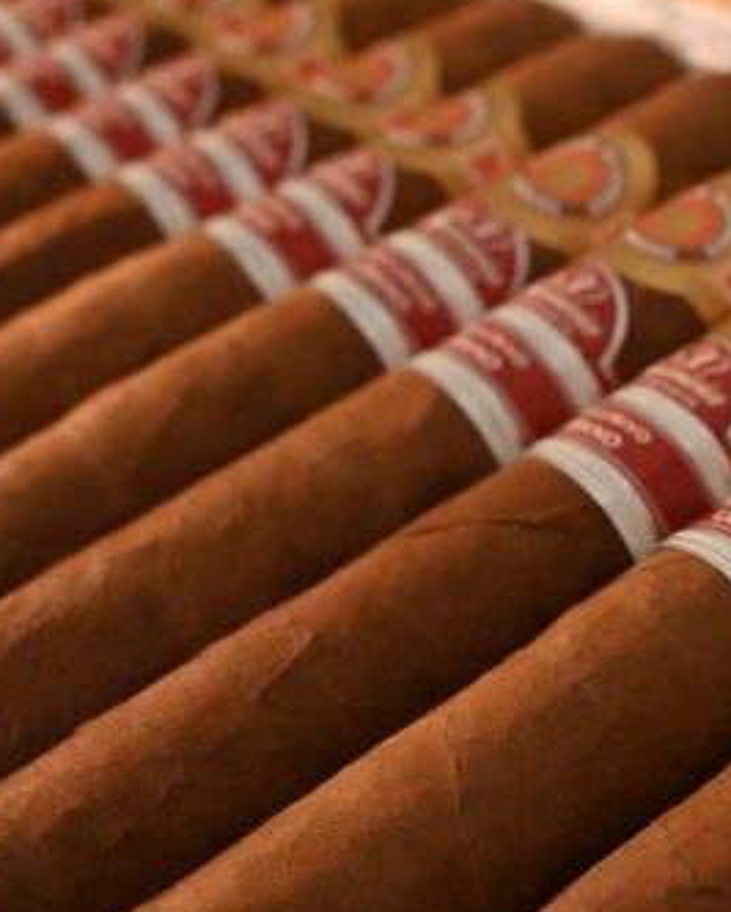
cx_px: 701
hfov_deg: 24.1
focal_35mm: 61
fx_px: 1648
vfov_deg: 30.9
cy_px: 486
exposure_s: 1/200
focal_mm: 24
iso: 2500
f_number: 6.3
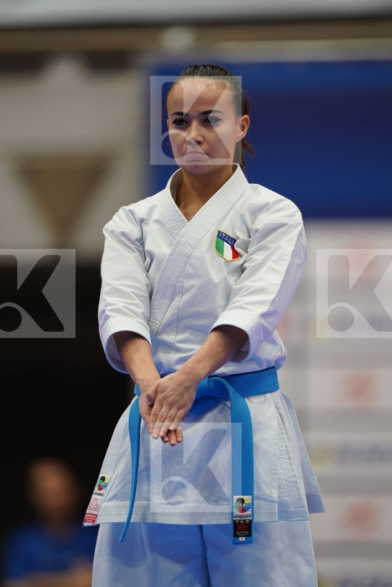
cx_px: 196
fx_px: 6533
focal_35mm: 400
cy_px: 294
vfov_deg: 5.2
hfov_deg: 3.4
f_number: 2.8
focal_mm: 400
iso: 1600
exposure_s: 1/500
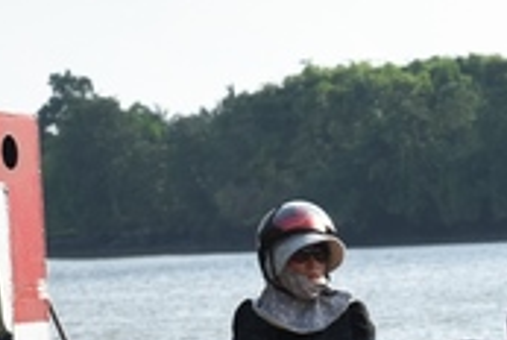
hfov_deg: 6.3
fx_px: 4500
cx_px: 862
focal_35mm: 319
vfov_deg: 4.3
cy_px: 498
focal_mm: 85
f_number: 8
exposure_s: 1/100
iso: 100
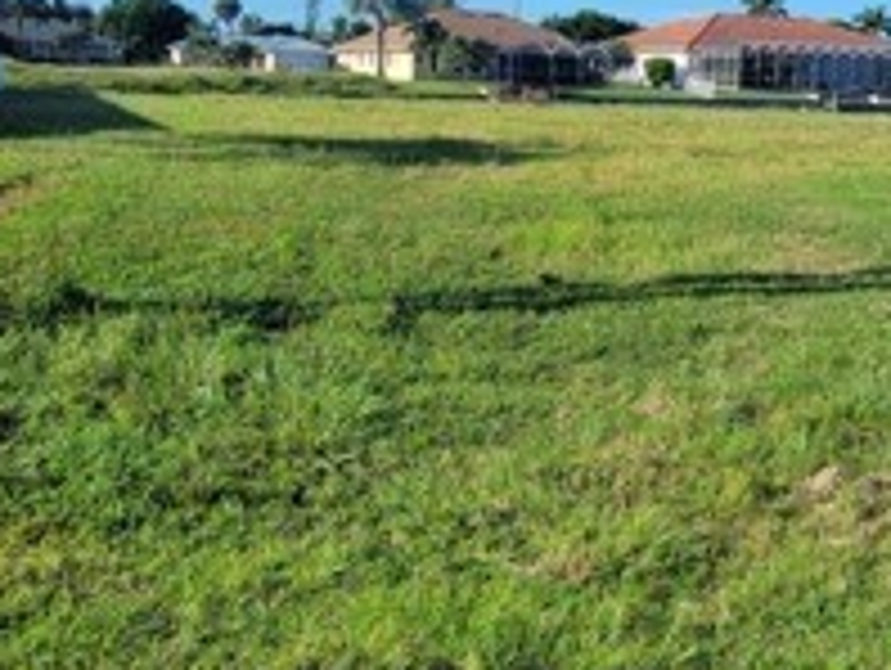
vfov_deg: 33.9
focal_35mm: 42
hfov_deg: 43.9
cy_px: 189
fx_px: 1082
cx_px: 612
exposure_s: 1/1361
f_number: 2.2
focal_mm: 2.2
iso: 50
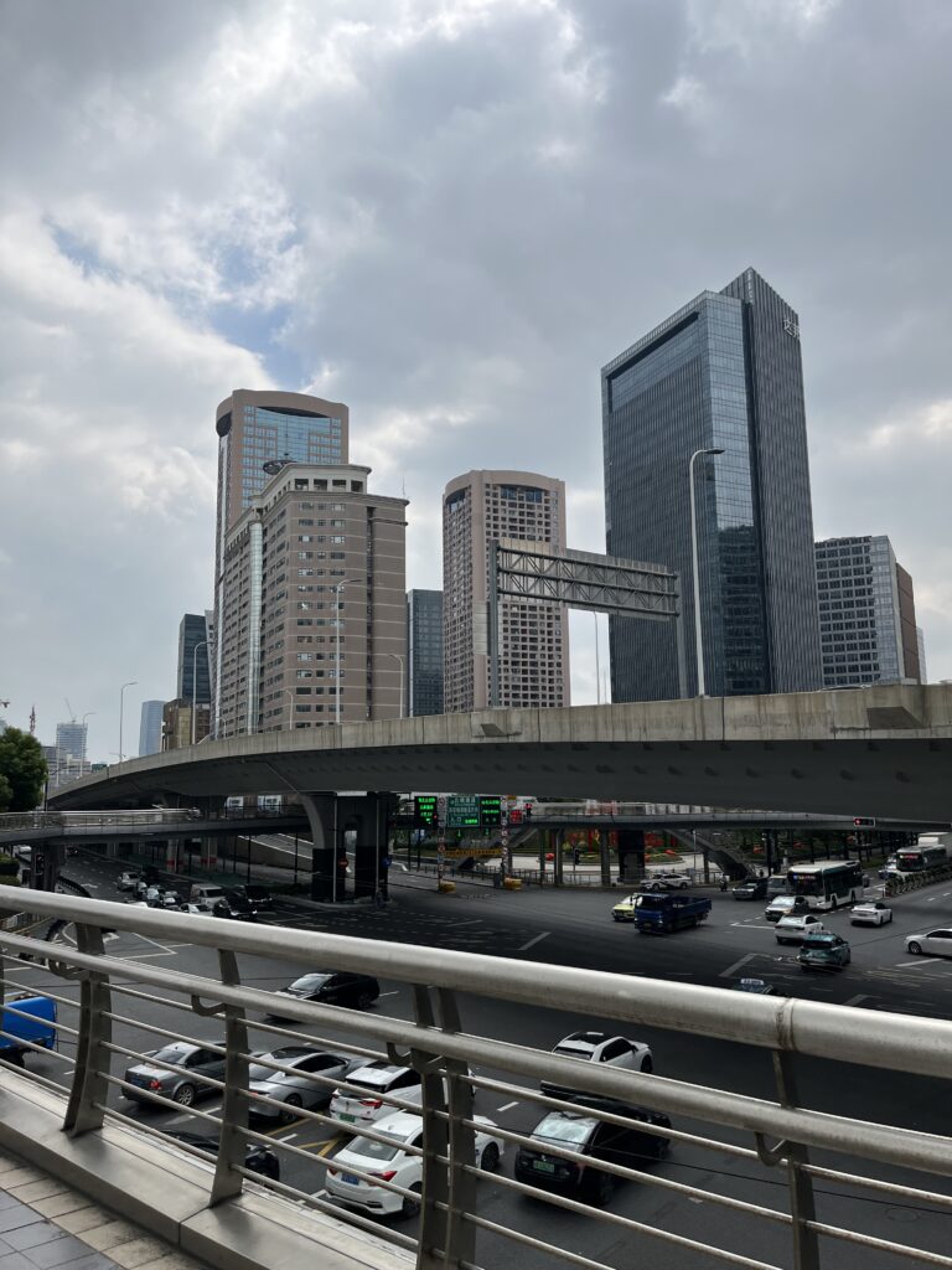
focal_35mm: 26
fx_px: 953
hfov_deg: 53.1
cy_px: 635
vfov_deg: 67.3
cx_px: 476
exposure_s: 1/4484
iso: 50
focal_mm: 5.1
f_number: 1.6
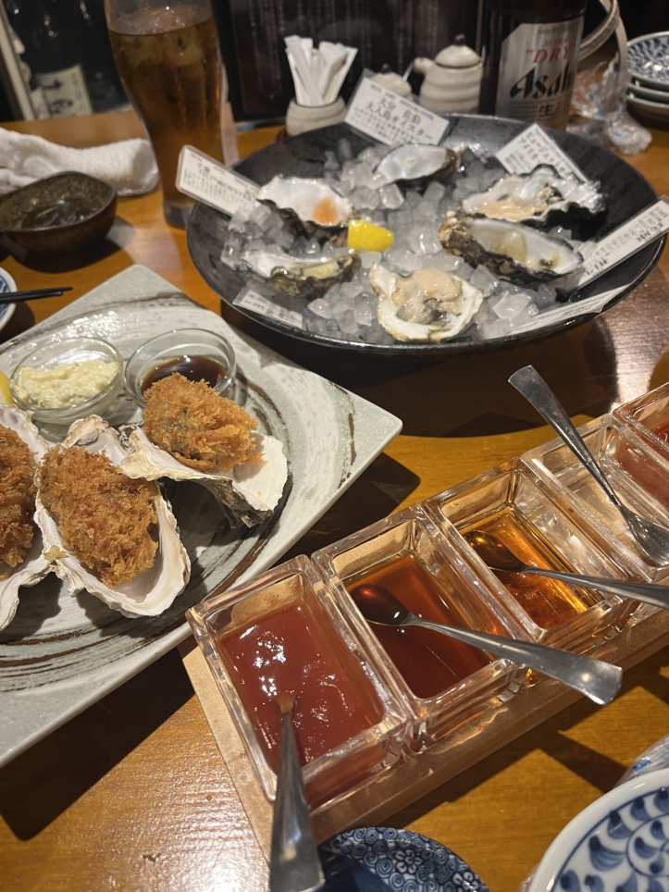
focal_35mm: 26
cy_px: 446
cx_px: 334
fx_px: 670
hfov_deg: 53.1
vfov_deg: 67.3
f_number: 1.6
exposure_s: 1/50
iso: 200
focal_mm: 5.1
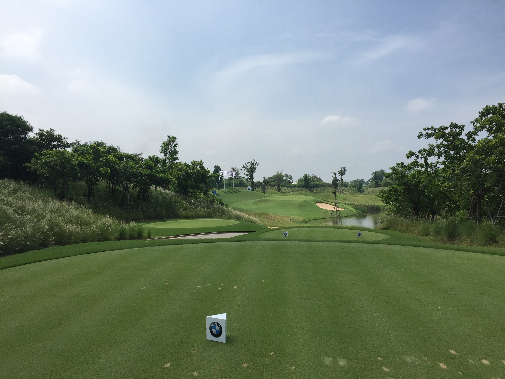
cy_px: 190
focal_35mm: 29
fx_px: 423
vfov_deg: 48.2
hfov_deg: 61.7
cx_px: 252
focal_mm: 4.15
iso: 32
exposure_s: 1/2326
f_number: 2.2
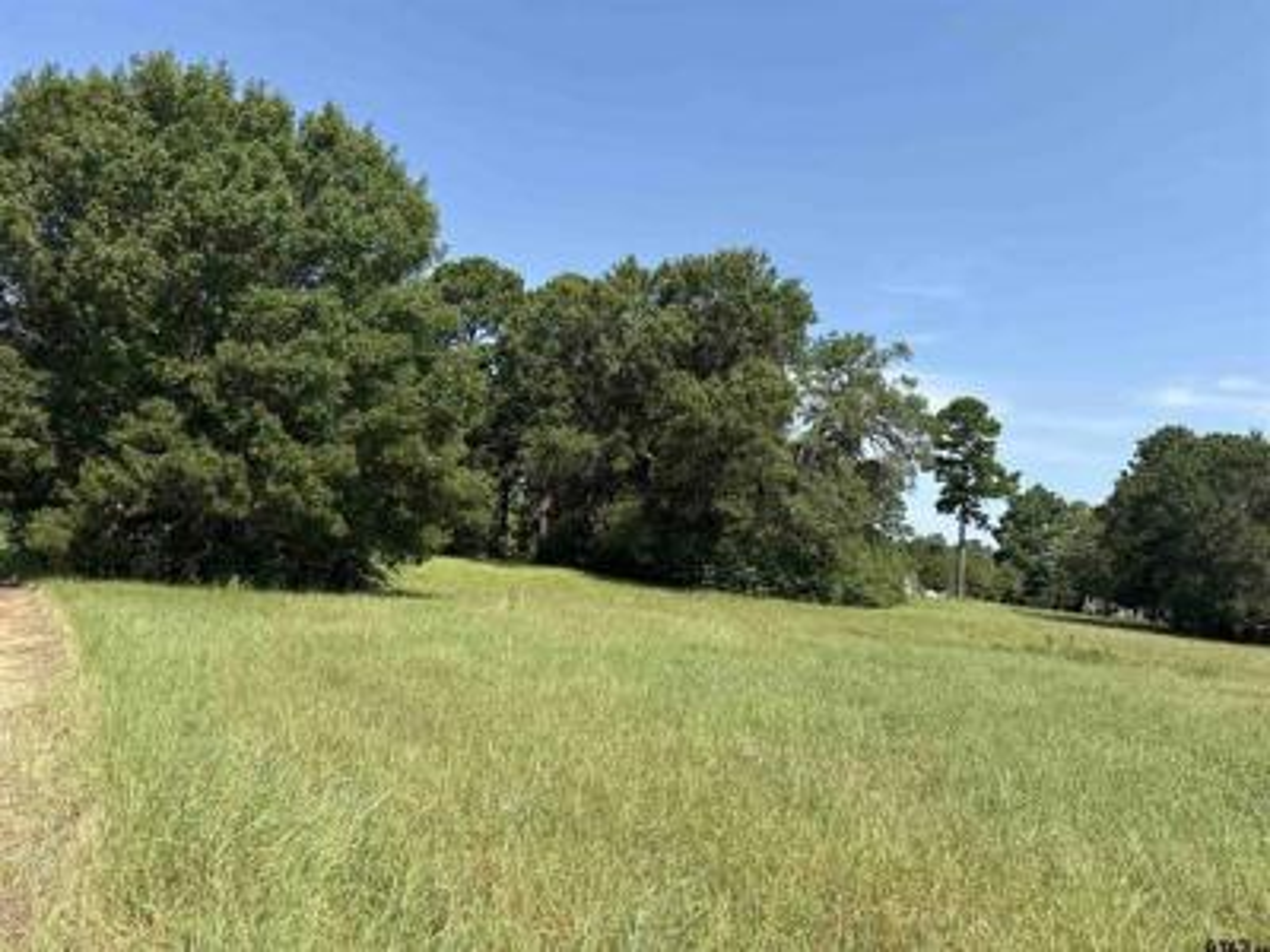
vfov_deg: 56.8
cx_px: 635
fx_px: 881
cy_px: 476
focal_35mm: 24
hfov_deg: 71.6
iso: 80
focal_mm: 6.76
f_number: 1.78
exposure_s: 1/3425
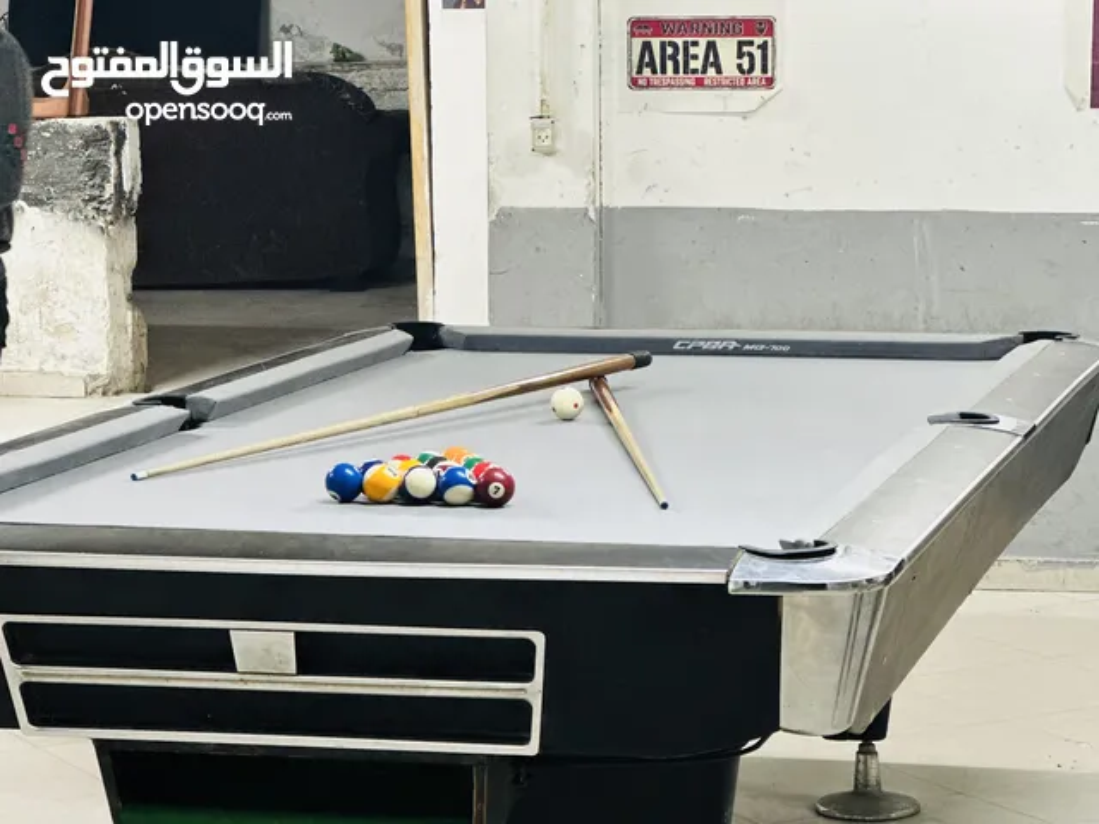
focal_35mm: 77
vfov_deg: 19.1
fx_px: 2445
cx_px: 550
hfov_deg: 25.3
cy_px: 412
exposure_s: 1/33
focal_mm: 9
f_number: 2.8
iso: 400
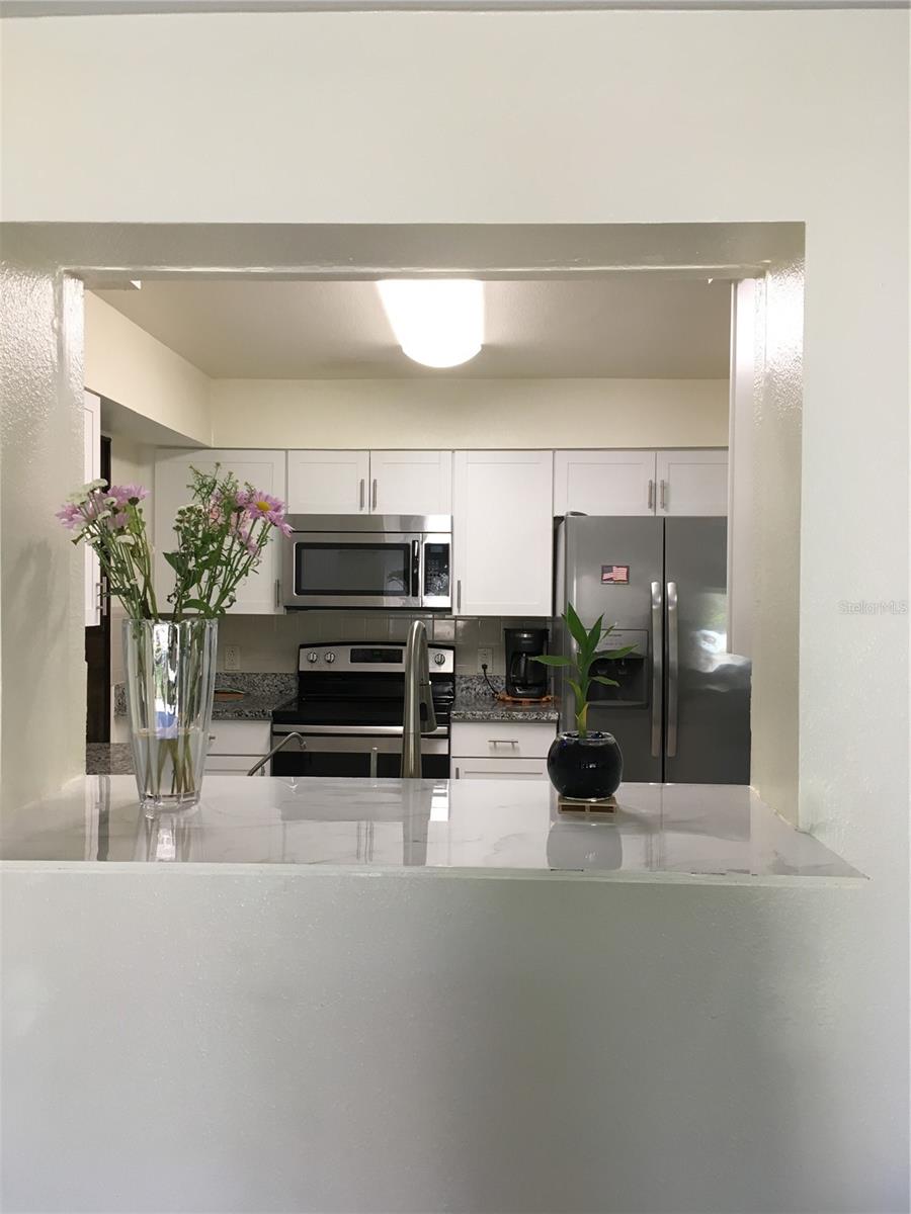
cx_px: 456
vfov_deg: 61.7
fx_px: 1018
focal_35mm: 29
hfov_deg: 48.2
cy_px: 607
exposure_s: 1/33
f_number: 2.2
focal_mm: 4.15
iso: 32
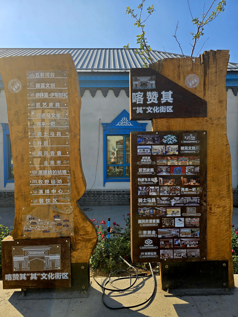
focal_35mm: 23
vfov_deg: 73.9
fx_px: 211
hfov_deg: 58.9
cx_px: 119
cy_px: 158
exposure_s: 1/769
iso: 12
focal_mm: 6.3
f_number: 1.7
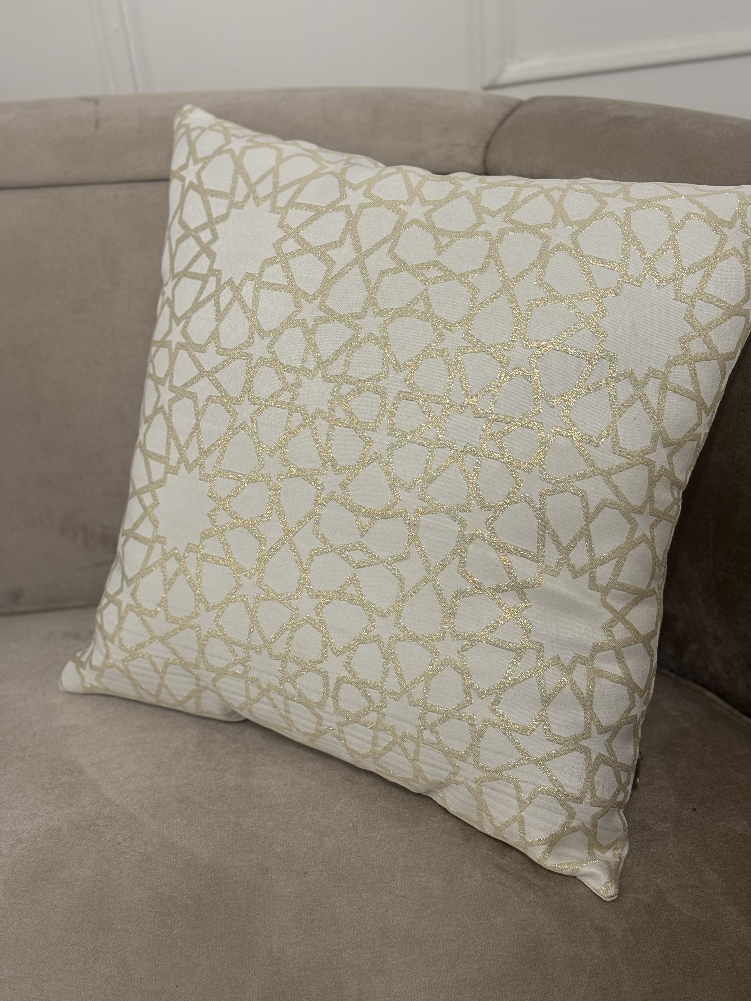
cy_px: 500
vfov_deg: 39.7
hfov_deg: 30.3
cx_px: 376
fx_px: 1388
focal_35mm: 48
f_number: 1.78
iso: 80
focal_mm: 6.76
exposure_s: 1/50
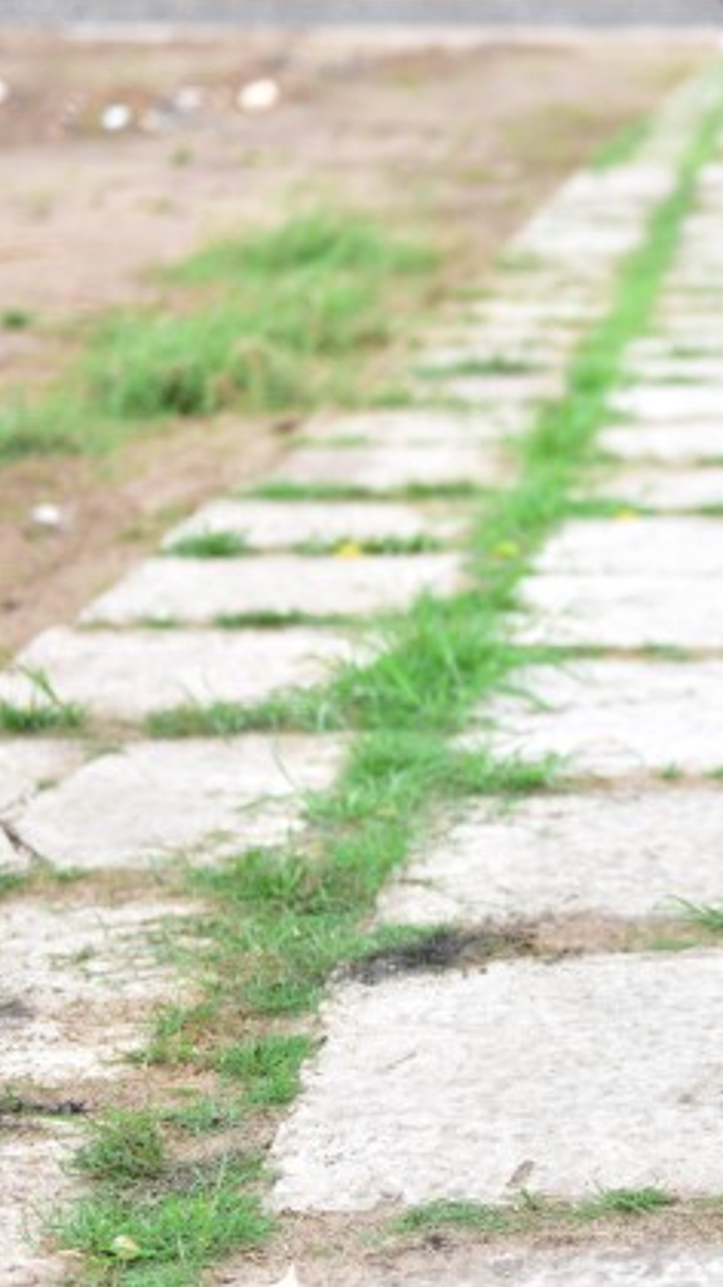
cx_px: 849
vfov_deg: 25.6
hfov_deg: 14.1
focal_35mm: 83
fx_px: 2831
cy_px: 648
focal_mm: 52
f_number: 2.8
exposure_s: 1/80
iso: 100
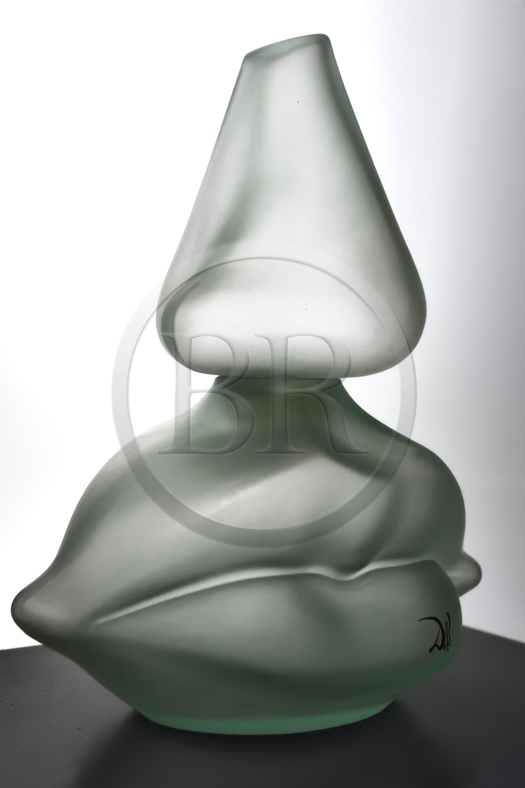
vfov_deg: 41.1
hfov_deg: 28.1
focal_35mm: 48
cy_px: 394
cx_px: 262
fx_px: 1050
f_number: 6.3
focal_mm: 48
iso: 3200
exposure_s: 1/60
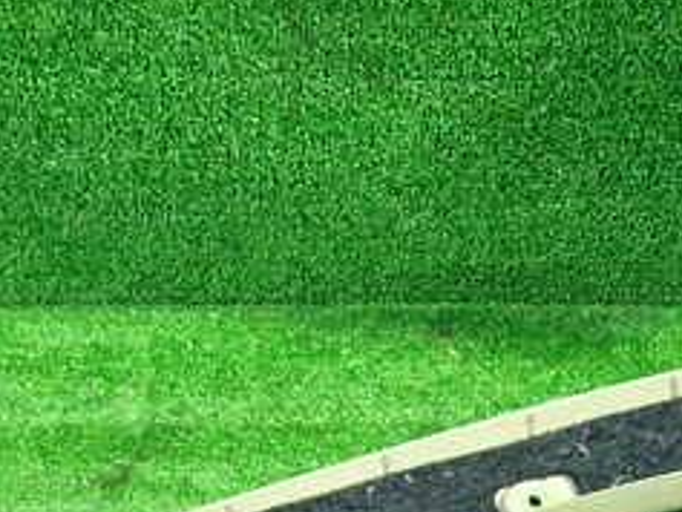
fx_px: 1597
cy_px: 584
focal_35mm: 81
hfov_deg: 24.0
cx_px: 213
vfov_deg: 17.5
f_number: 2.4
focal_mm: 5.79
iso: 800
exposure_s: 1/25
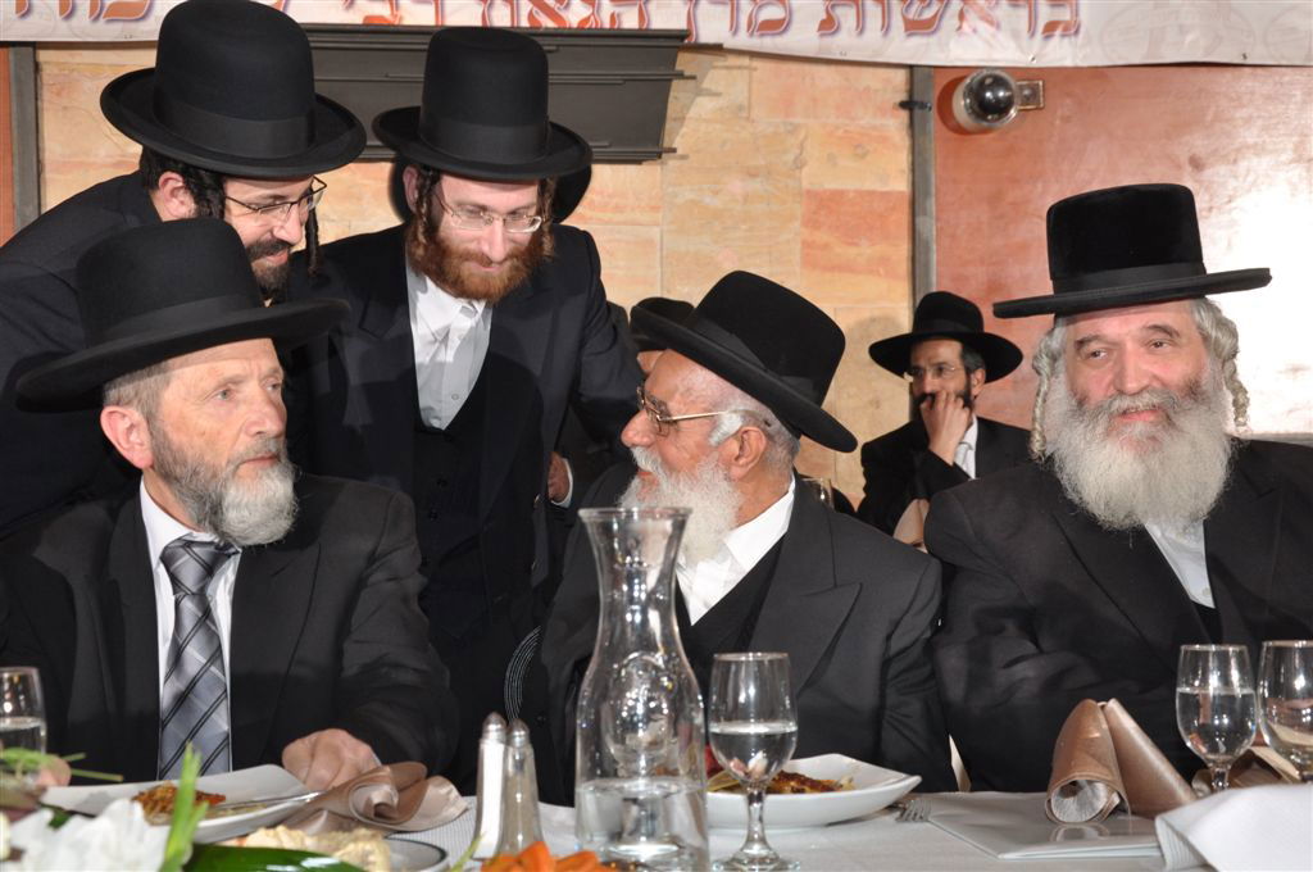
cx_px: 656
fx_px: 2076
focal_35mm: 57
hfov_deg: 35.1
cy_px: 436
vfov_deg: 23.7
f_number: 7.1
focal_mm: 38
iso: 640
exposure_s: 1/60
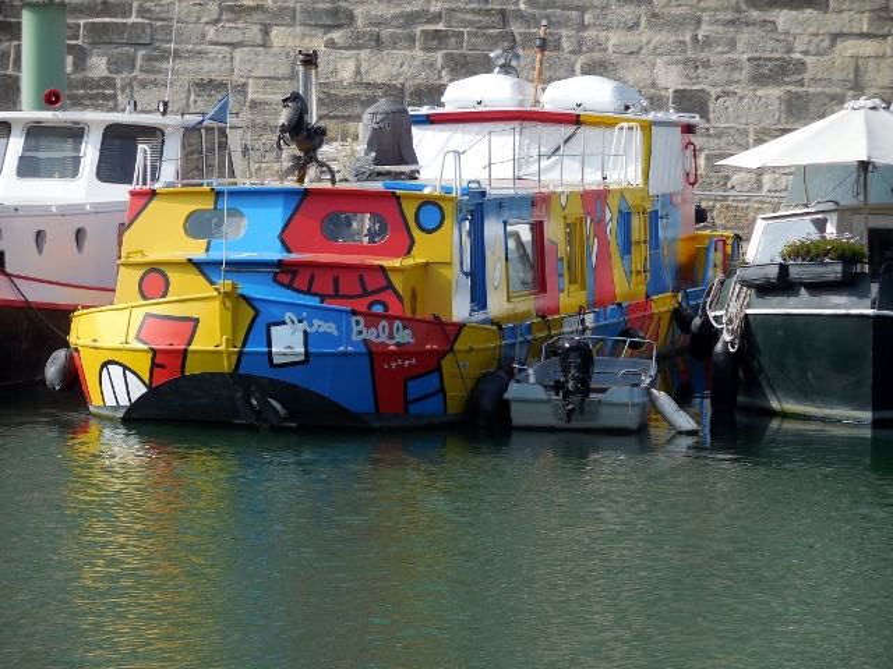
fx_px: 4411
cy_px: 334
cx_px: 446
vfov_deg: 8.7
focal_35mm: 171
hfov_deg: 11.6
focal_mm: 30.7
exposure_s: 1/400
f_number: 5.5
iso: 125
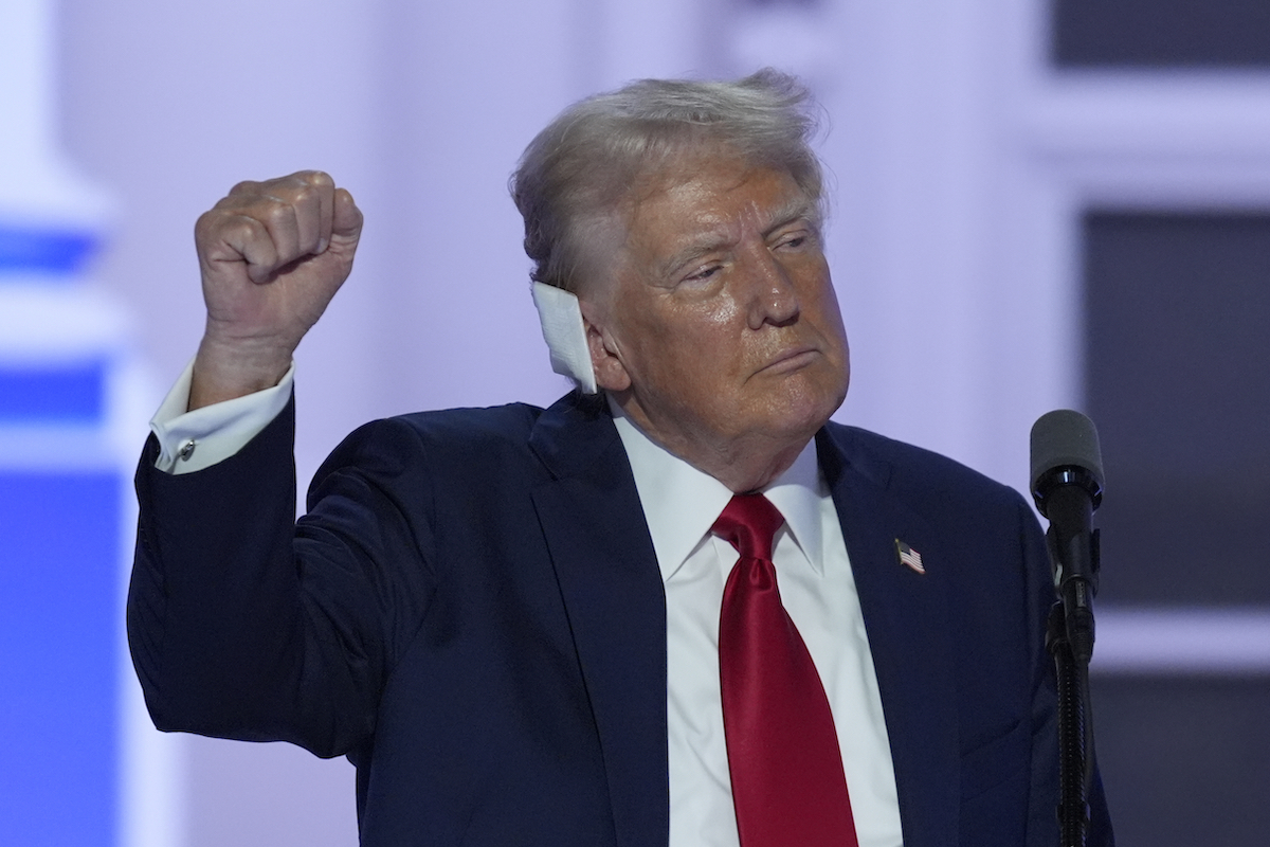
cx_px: 635
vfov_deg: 2.3
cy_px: 424
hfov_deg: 3.4
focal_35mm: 600
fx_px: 21165
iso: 3200
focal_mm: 600
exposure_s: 1/500
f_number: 4.5
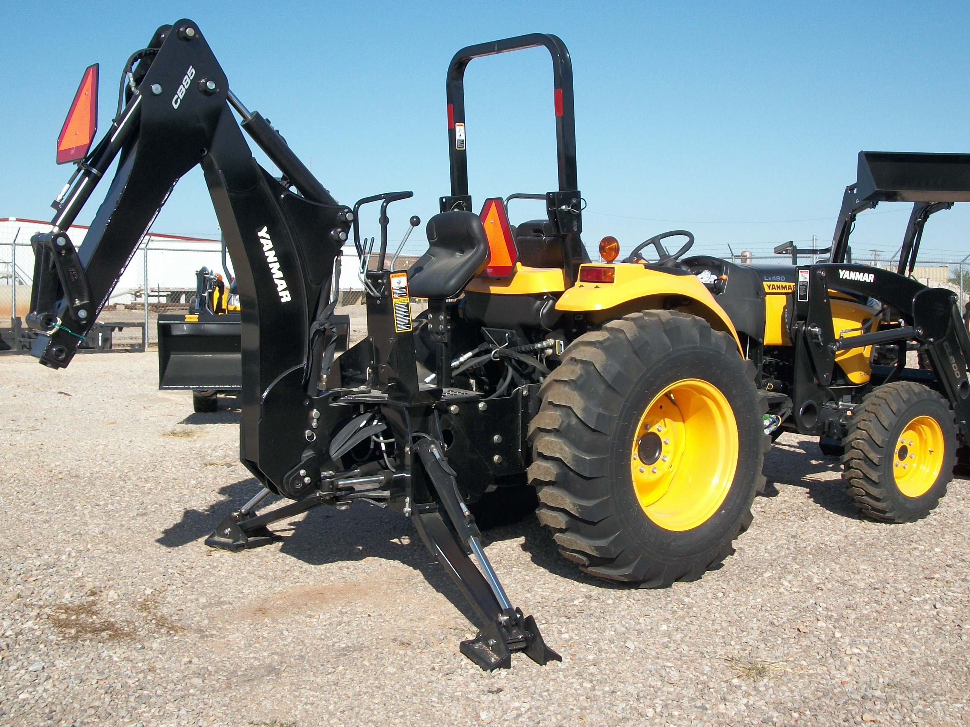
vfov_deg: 32.2
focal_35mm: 45
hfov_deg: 42.1
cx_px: 501
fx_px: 1261
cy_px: 344
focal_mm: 7.1
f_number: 9.9
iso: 80
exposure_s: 1/160
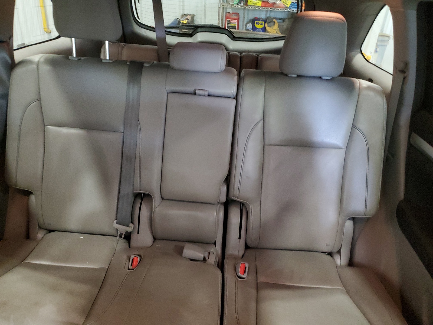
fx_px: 325
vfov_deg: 53.1
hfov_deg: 67.3
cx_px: 216
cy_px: 162
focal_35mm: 26
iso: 391
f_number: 1.5
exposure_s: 1/15
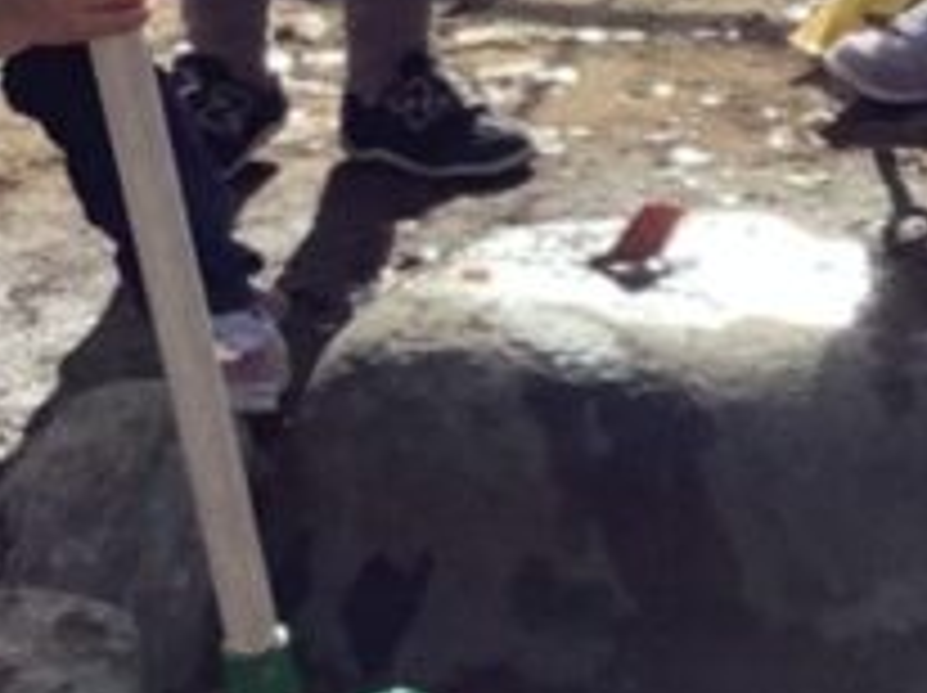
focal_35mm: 181
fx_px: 4841
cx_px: 1112
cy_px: 230
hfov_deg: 10.7
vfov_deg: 8.2
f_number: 2.4
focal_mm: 3.3
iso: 25
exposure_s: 1/926
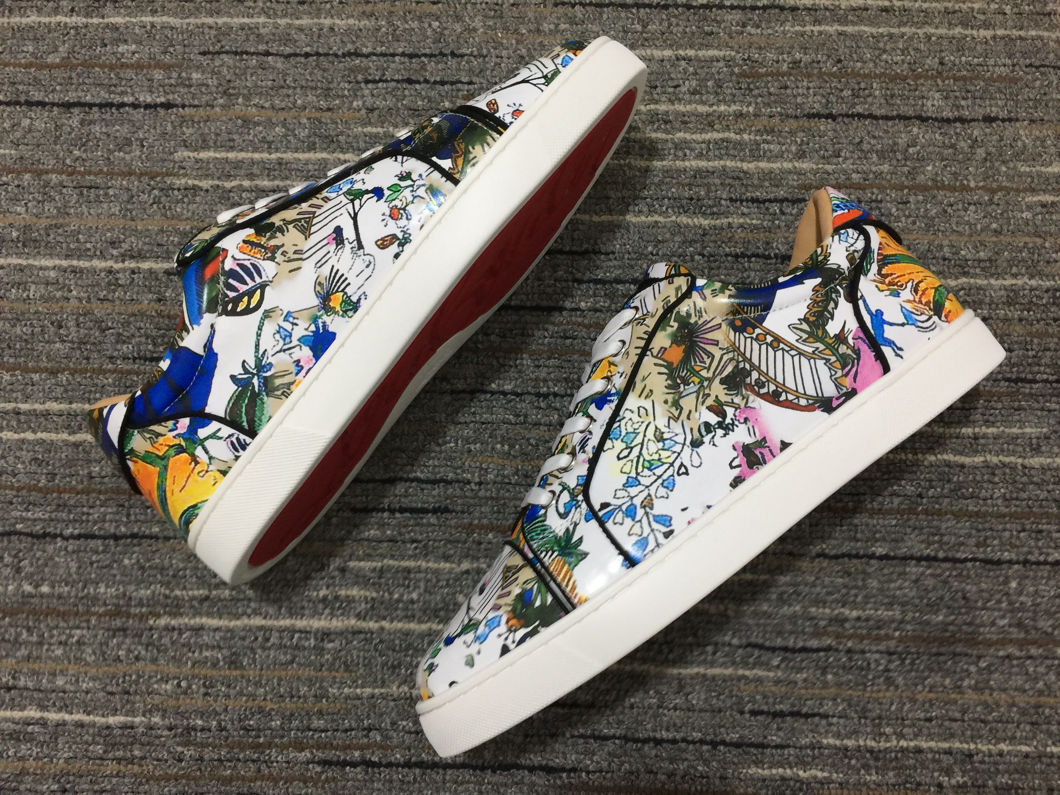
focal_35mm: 29
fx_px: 888
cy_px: 398
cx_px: 530
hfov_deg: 61.7
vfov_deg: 48.2
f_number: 2.2
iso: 50
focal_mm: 4.15
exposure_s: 1/33
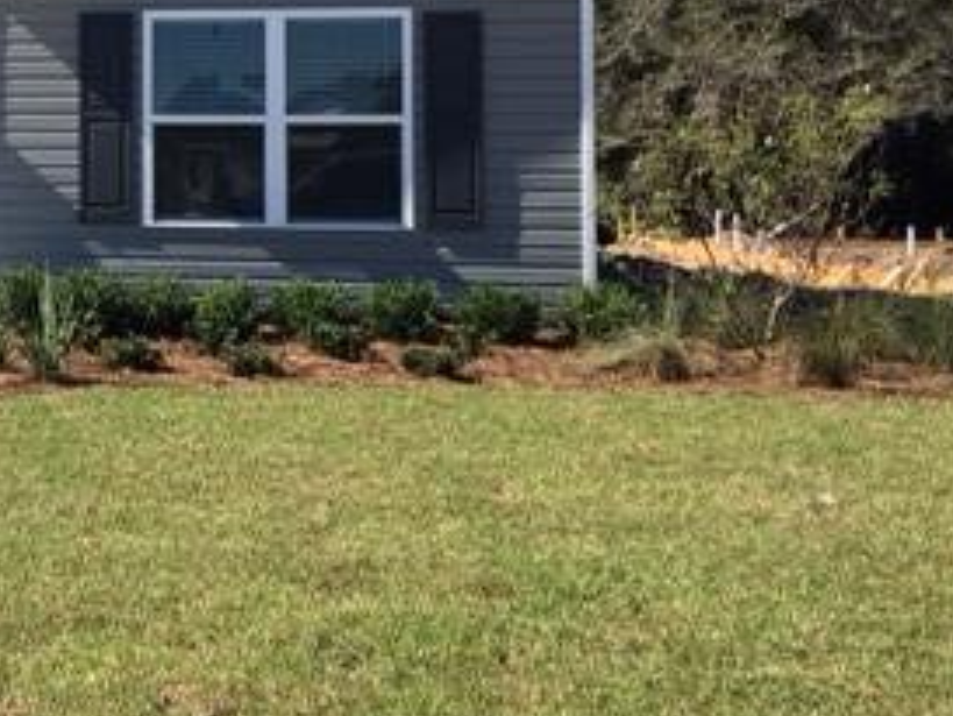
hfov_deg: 26.1
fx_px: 1873
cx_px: -122
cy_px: 84
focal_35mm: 68
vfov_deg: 21.2
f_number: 2.2
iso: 25
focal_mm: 4.15
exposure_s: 1/1083
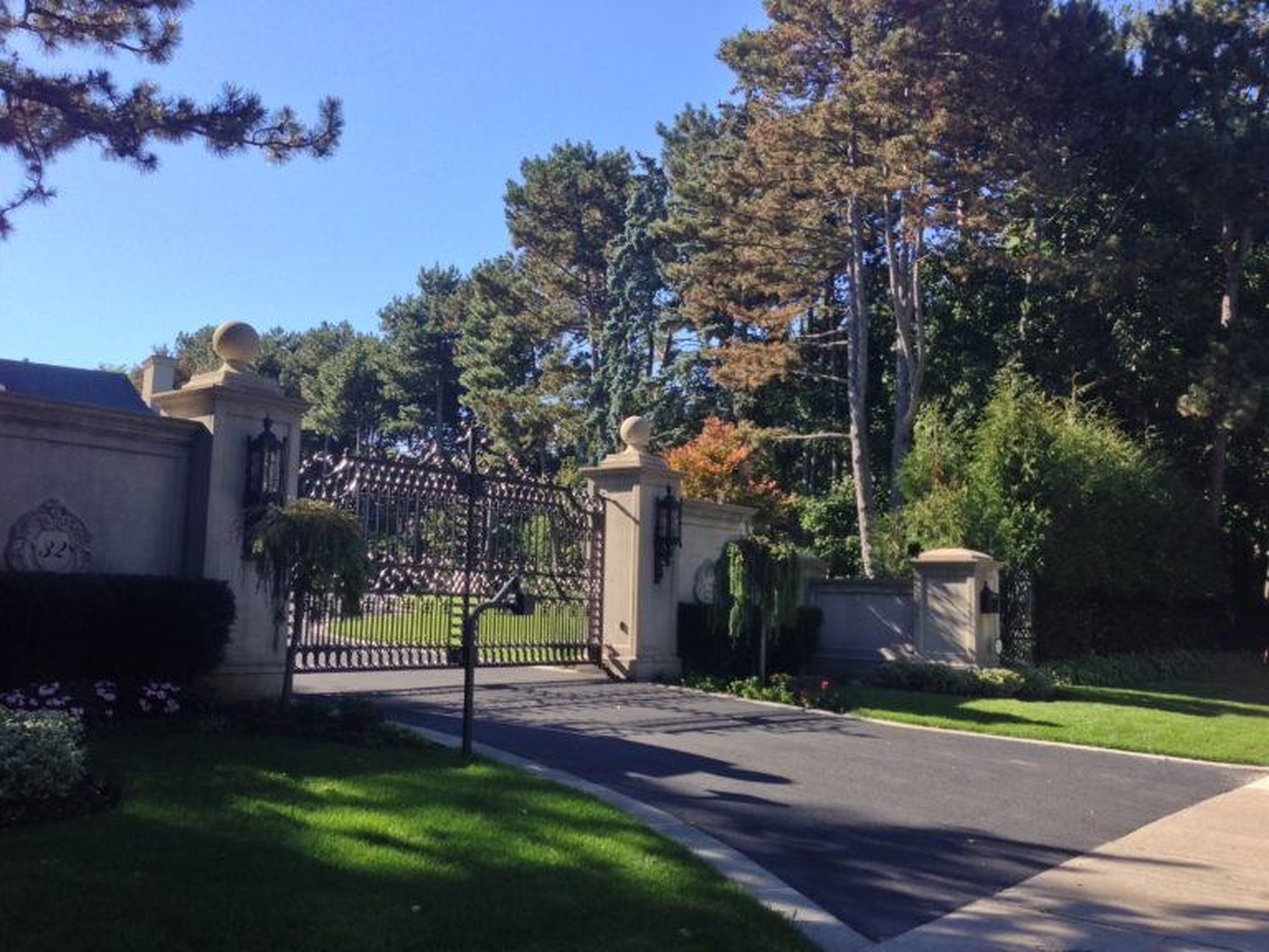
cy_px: 476
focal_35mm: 33
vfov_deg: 42.9
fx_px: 1210
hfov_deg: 55.4
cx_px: 634
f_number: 2.4
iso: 50
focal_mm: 4.12
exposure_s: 1/511
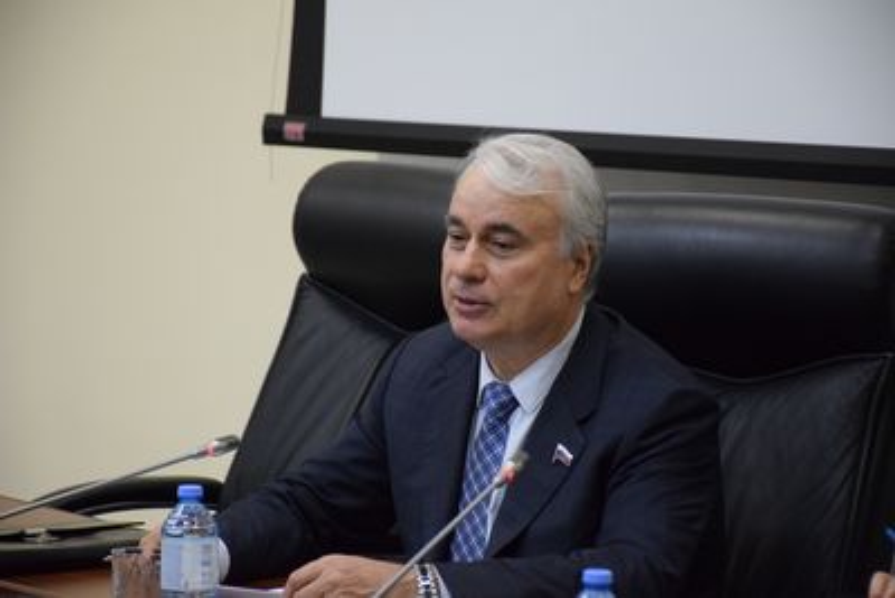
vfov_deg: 7.9
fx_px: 4327
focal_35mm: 174
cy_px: 299
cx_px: 448
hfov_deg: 11.8
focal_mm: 116
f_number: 5.6
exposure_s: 1/250
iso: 3200
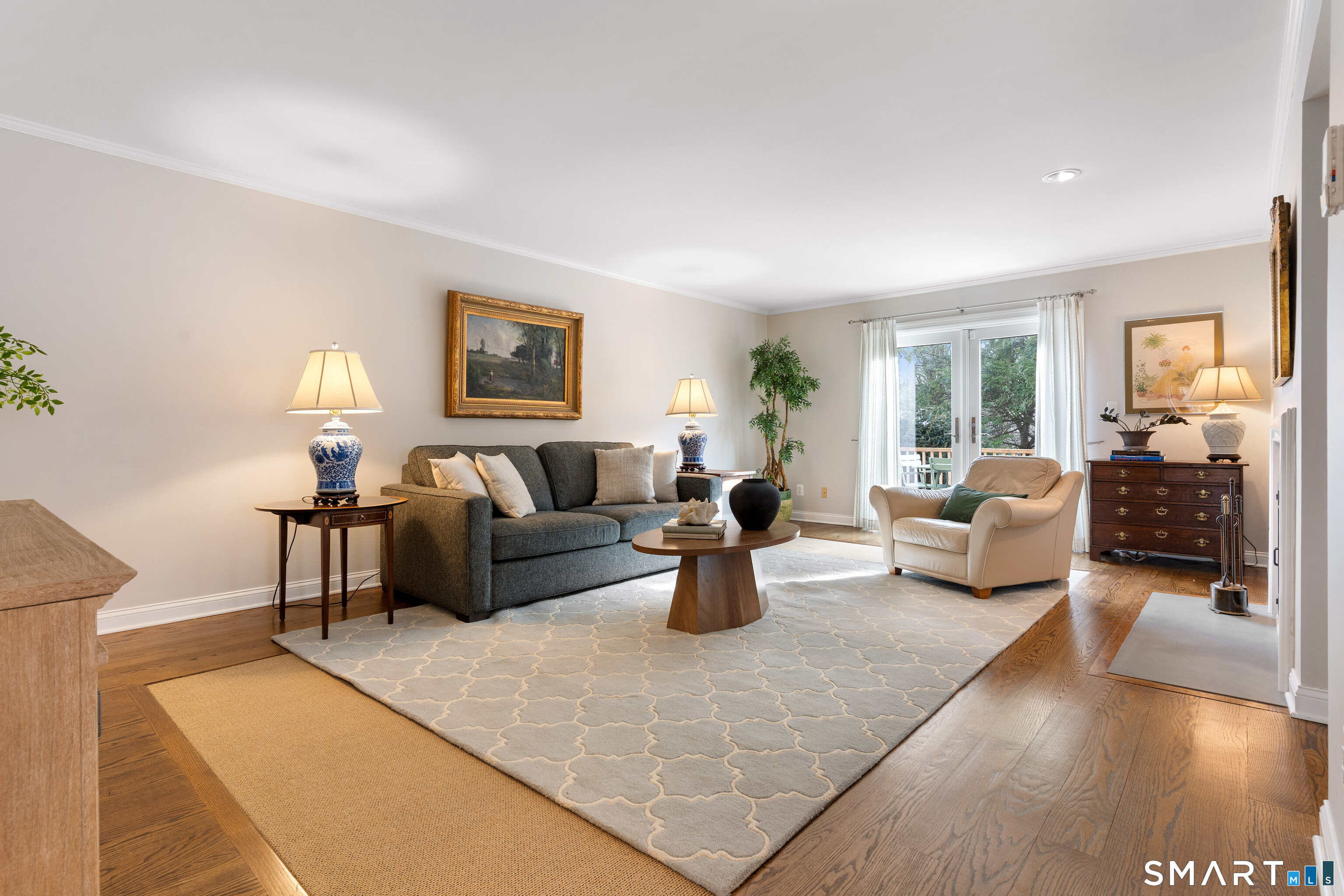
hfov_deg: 93.3
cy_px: 448
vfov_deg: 70.4
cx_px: 672
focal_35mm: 17
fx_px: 635
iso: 320
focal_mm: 17
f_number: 8
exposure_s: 1/2
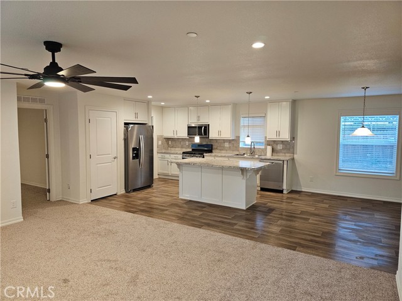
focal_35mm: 23
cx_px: 201
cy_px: 150
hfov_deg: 73.9
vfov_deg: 58.9
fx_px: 267
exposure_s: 1/120
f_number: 1.7
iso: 500
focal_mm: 6.3
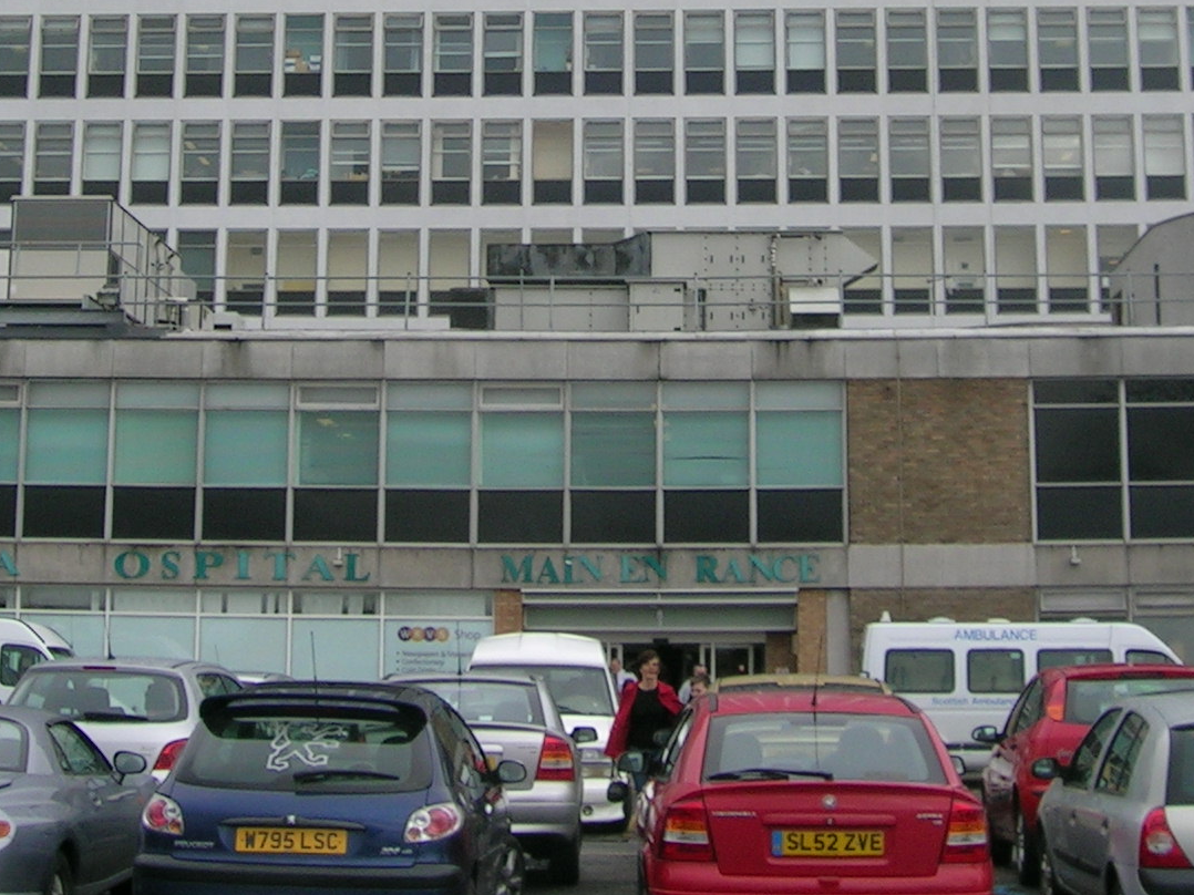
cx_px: 577
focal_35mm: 76
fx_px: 2621
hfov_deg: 25.7
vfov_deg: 19.0
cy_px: 66
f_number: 5
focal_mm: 6.1
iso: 50
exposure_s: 1/264
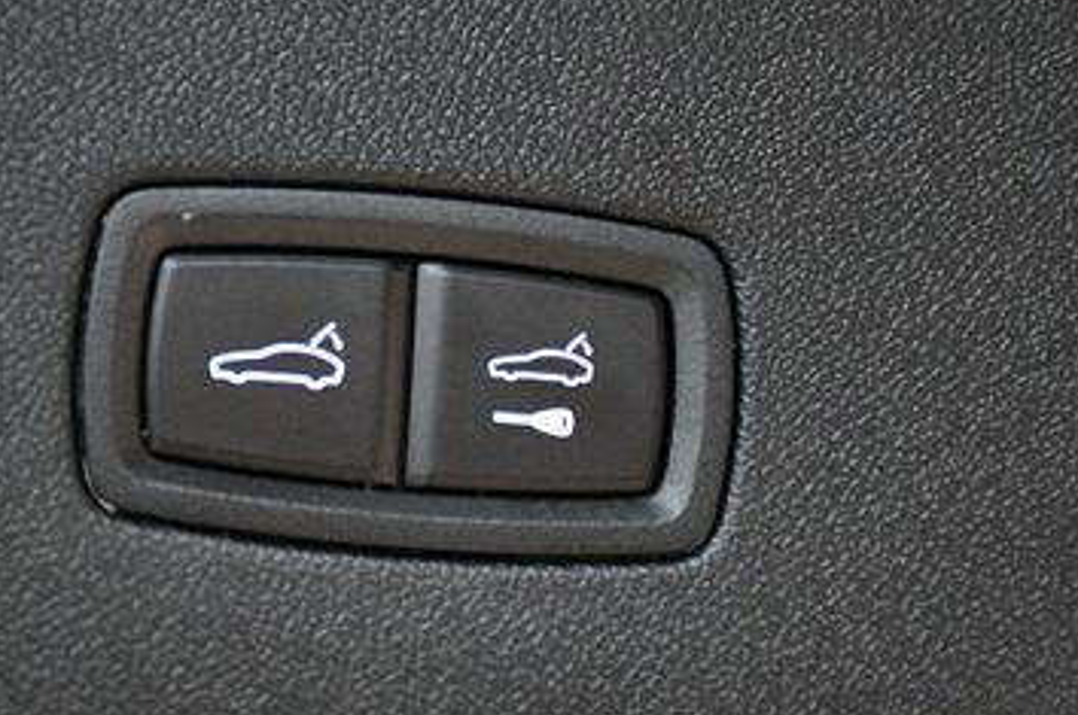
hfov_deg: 13.5
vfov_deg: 9.0
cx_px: 375
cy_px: 405
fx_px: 4545
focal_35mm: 152
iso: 4500
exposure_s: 1/60
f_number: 4.8
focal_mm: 56
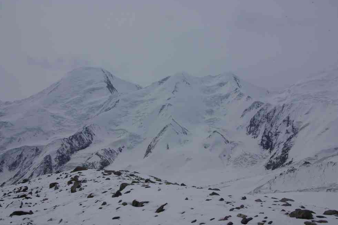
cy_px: 114
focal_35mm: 41
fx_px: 388
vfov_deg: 32.4
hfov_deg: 47.0
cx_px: 167
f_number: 22
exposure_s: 1/180
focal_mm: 26.9
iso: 100
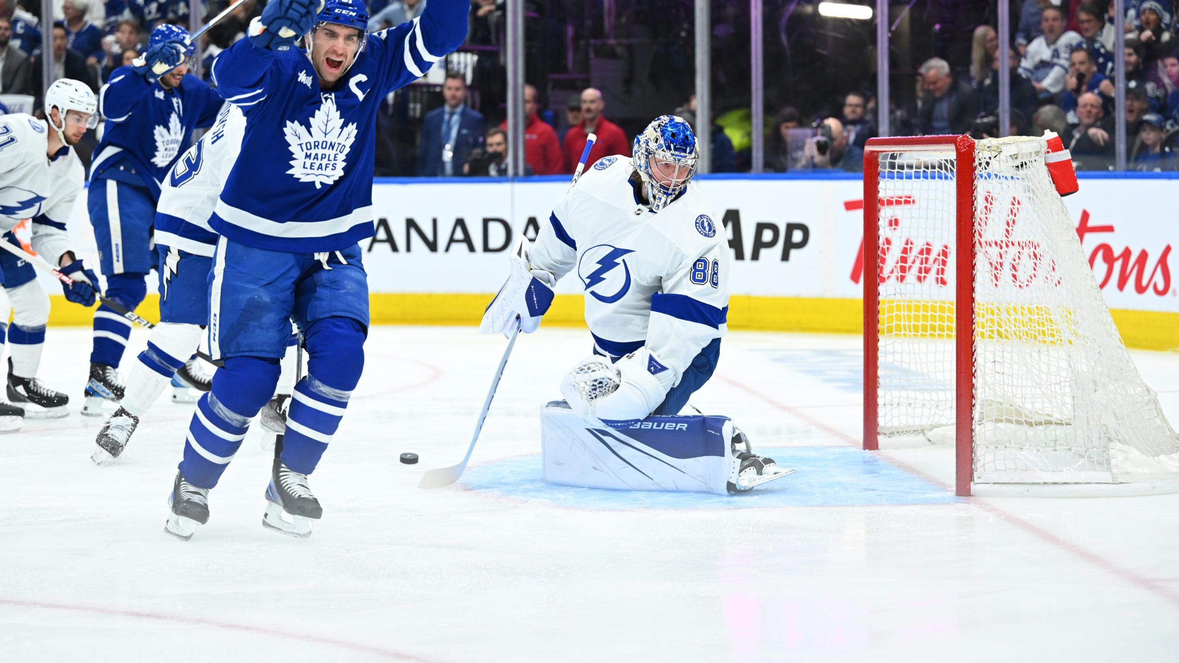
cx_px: 584
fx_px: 3282
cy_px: 281
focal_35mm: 105
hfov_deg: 20.4
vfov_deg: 11.5
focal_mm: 99
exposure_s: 1/2000
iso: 2500
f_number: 2.8
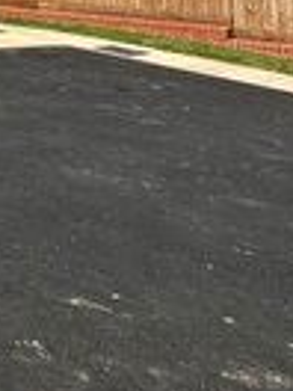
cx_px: -219
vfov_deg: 22.5
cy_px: -161
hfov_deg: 16.8
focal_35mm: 74
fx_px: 835
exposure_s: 1/2494
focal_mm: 2.22
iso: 50
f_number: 2.2
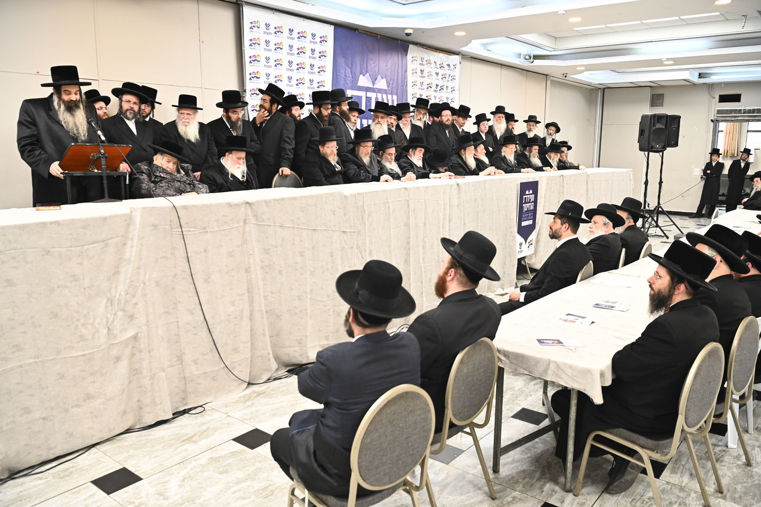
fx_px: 634
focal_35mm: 30
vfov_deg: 43.6
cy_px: 254
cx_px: 380
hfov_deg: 62.0
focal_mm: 30
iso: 2500
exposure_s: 1/160
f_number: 5
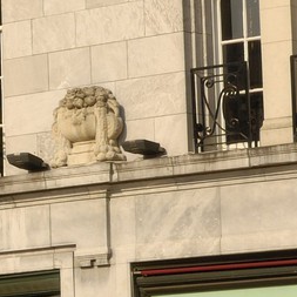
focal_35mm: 258
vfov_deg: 6.8
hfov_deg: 6.3
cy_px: 175
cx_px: -587
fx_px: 2504
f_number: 12
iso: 100
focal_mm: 32
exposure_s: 1/160
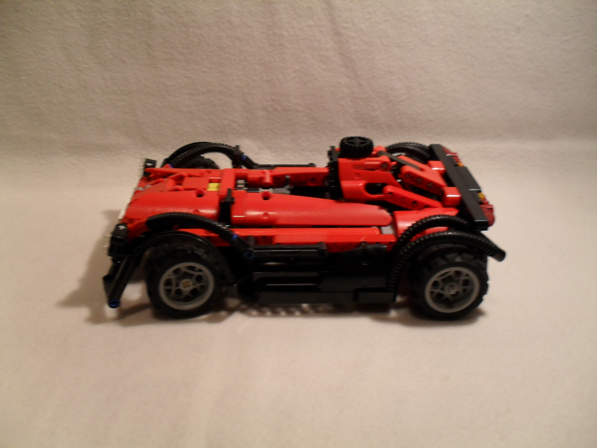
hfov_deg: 52.6
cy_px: 224
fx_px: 604
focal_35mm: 35
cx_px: 298
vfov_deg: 40.7
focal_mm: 6.3
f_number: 3.2
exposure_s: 1/30
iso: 160
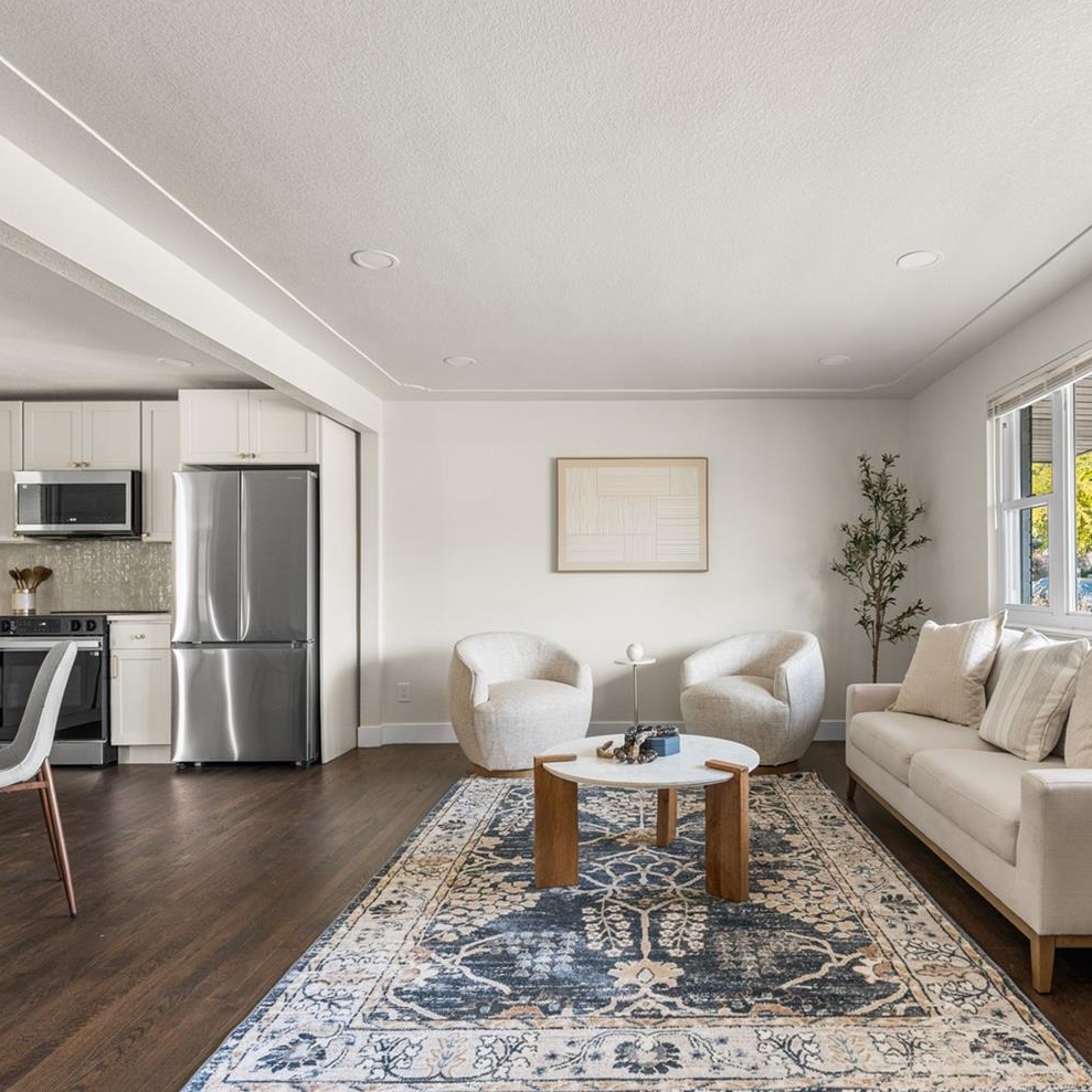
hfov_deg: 67.4
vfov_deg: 68.0
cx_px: 651
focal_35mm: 23
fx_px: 810
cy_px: 568
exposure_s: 1/5
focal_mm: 16.5
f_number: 8
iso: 400
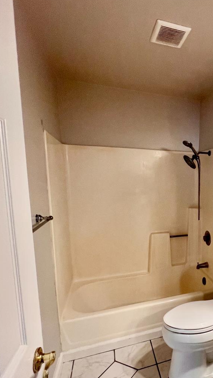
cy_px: 209
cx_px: 201
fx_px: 211
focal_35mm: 21
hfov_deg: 46.8
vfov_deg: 83.6
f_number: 1.8
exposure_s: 1/120
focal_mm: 1.57
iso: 160
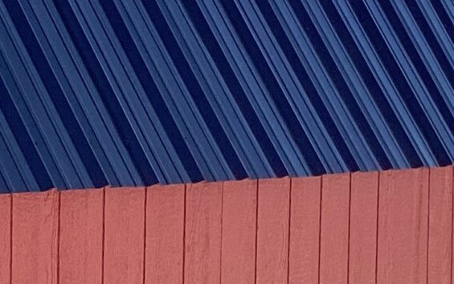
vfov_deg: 8.8
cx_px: -290
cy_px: 255
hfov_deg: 13.0
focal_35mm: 149
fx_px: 1843
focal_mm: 3.3
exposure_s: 1/604
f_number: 2.4
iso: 25
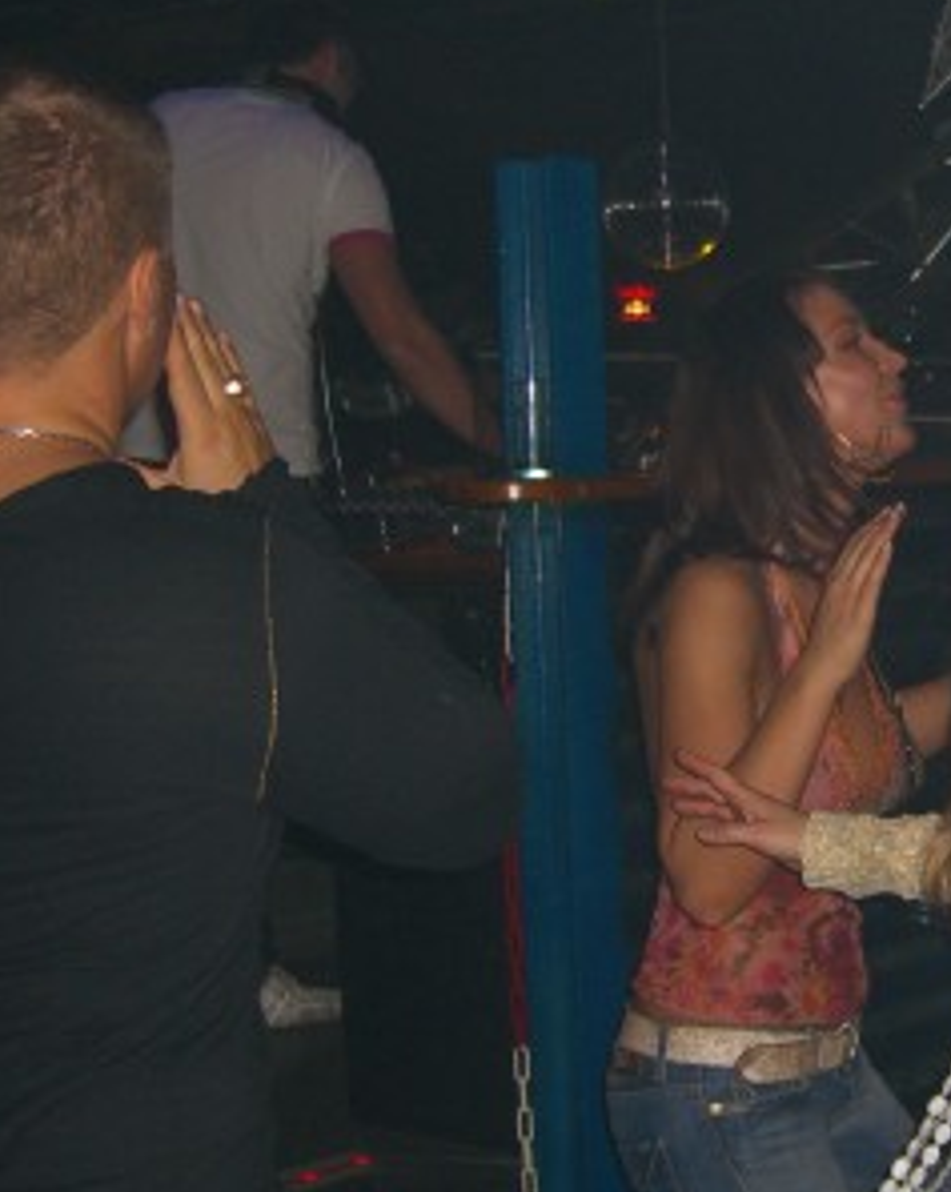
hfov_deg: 19.9
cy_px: 622
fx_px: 2643
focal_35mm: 75
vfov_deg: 25.4
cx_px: 911
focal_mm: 7.9
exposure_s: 1/60
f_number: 2.8
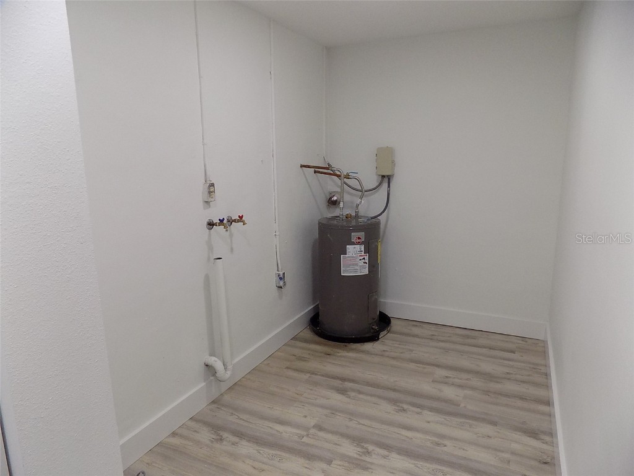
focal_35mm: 23
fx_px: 421
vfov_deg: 58.9
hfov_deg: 73.9
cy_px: 238
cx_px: 317
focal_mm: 4
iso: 140
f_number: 3.1
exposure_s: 1/30
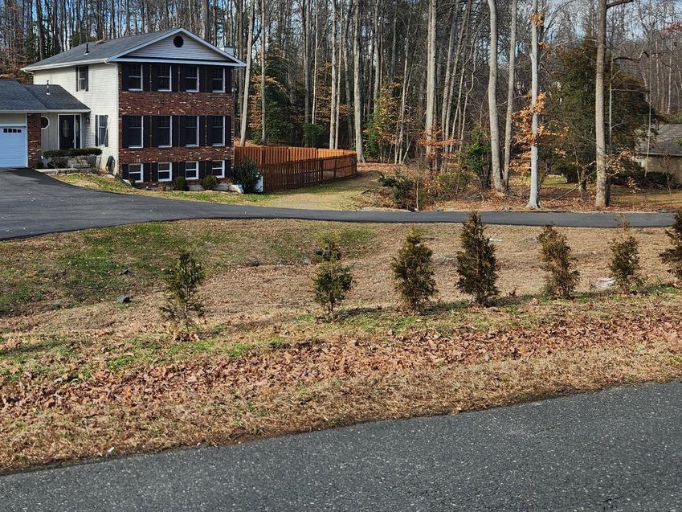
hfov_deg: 47.1
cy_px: 127
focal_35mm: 39
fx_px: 768
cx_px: 227
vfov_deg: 36.0
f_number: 1.8
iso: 20
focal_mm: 5.4
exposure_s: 1/850
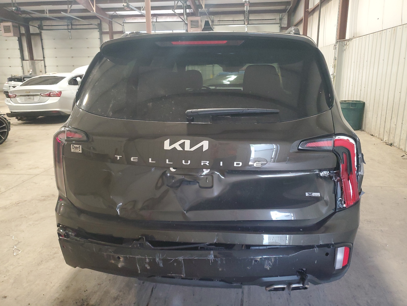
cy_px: 153
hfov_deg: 67.3
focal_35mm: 26
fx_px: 306
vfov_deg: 53.1
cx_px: 204
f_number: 1.5
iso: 266
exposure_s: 1/60.2
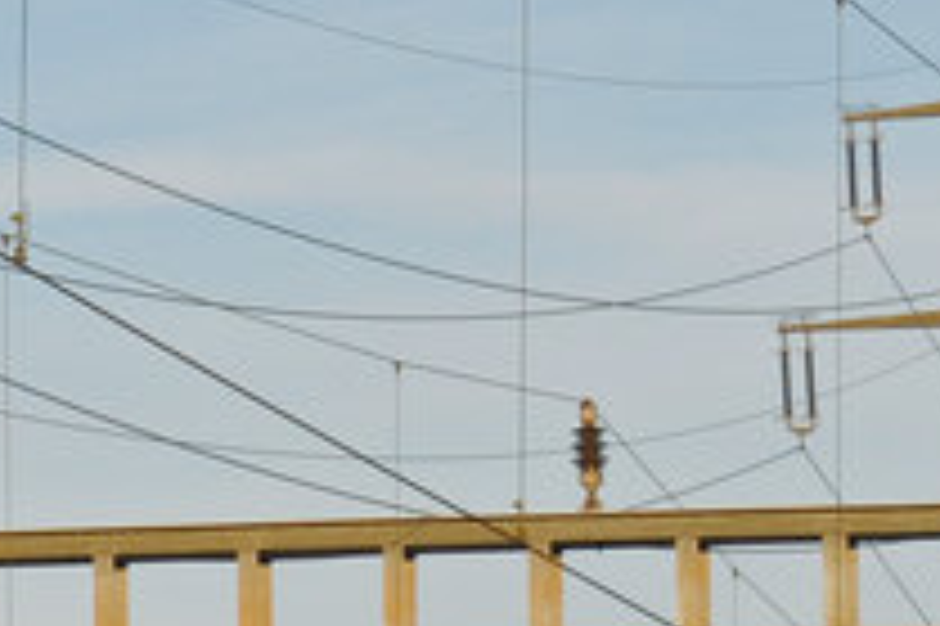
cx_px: -1331
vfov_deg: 2.6
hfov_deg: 3.8
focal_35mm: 535
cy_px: 993
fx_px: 13958
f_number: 5.6
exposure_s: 1/800
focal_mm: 62
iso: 250
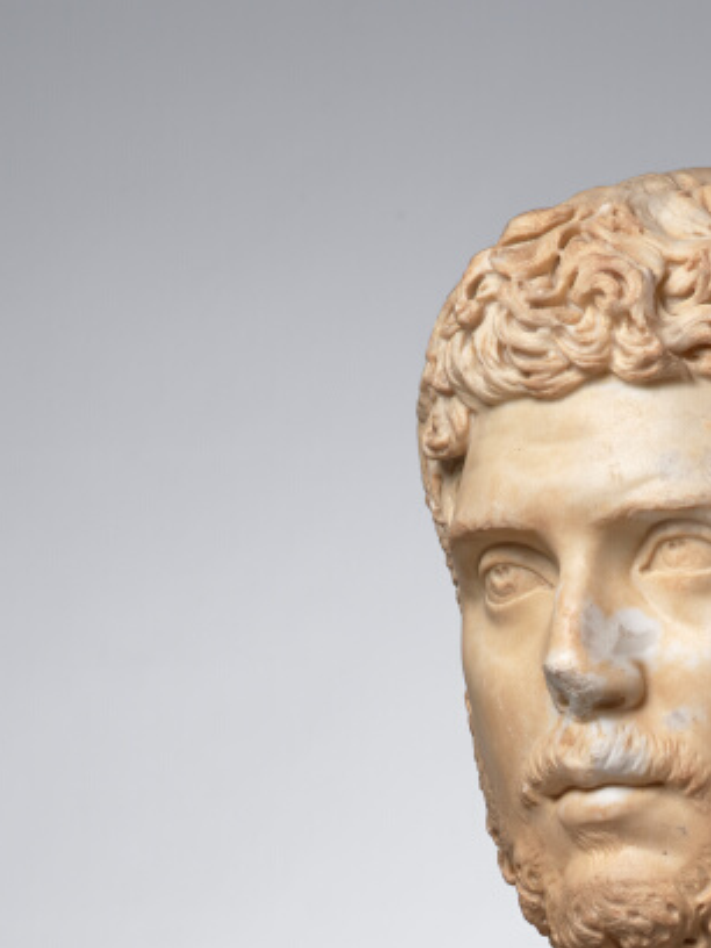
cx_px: 760
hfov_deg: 7.2
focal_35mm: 206
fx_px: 5642
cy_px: 1539
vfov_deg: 9.3
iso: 200
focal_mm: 80
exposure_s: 1/125
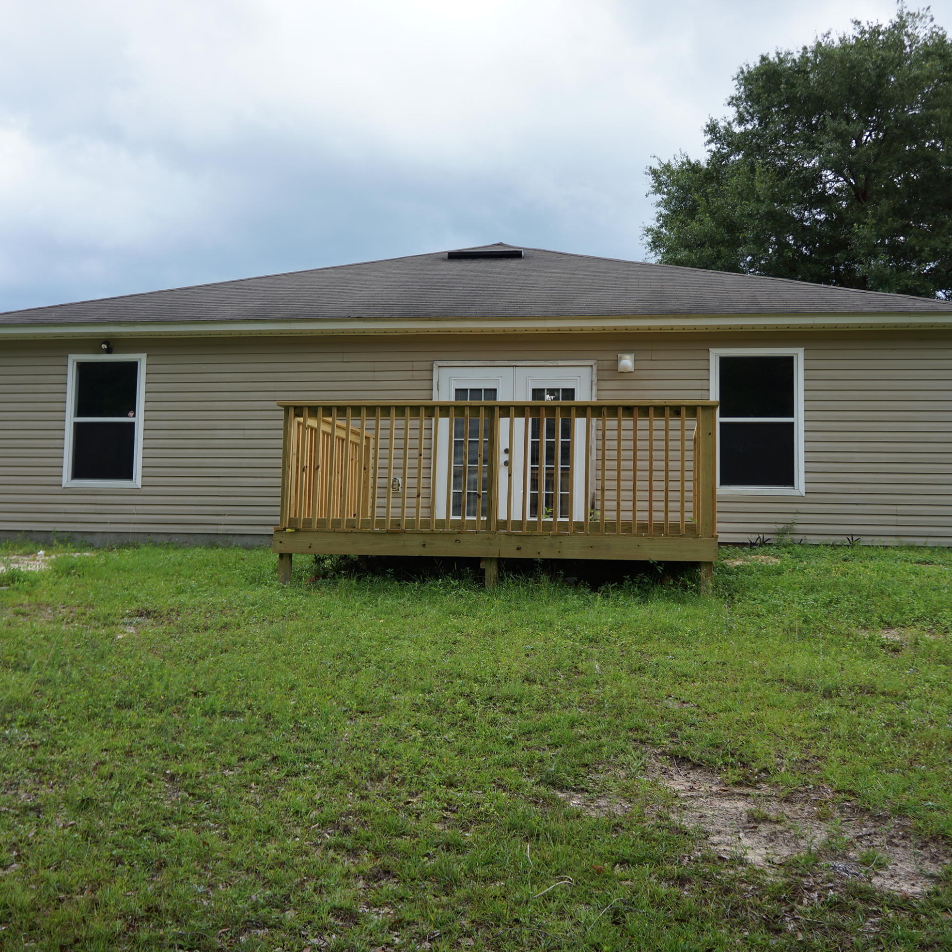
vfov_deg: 47.2
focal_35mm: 35
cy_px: 479
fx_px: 1089
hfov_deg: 47.2
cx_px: 492
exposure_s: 1/250
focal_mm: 18
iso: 100
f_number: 4
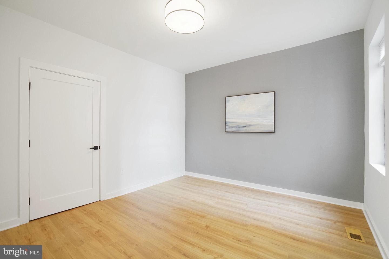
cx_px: 194
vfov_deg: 73.7
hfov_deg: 96.7
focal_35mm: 16
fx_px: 173
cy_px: 130
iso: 1250
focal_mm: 16
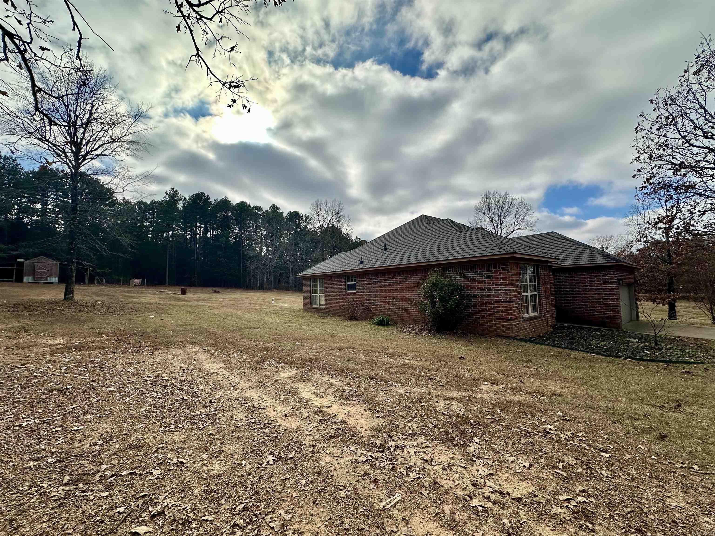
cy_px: 268
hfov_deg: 102.1
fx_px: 289
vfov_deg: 85.7
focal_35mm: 14
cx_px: 358
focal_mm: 2.22
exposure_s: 1/2681
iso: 40
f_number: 2.2
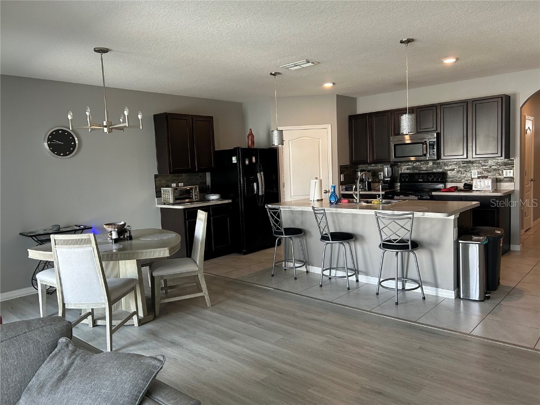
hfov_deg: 67.3
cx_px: 270
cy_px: 202
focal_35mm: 26
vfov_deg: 53.1
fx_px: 406
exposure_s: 1/120
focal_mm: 5.7
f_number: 1.5
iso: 125
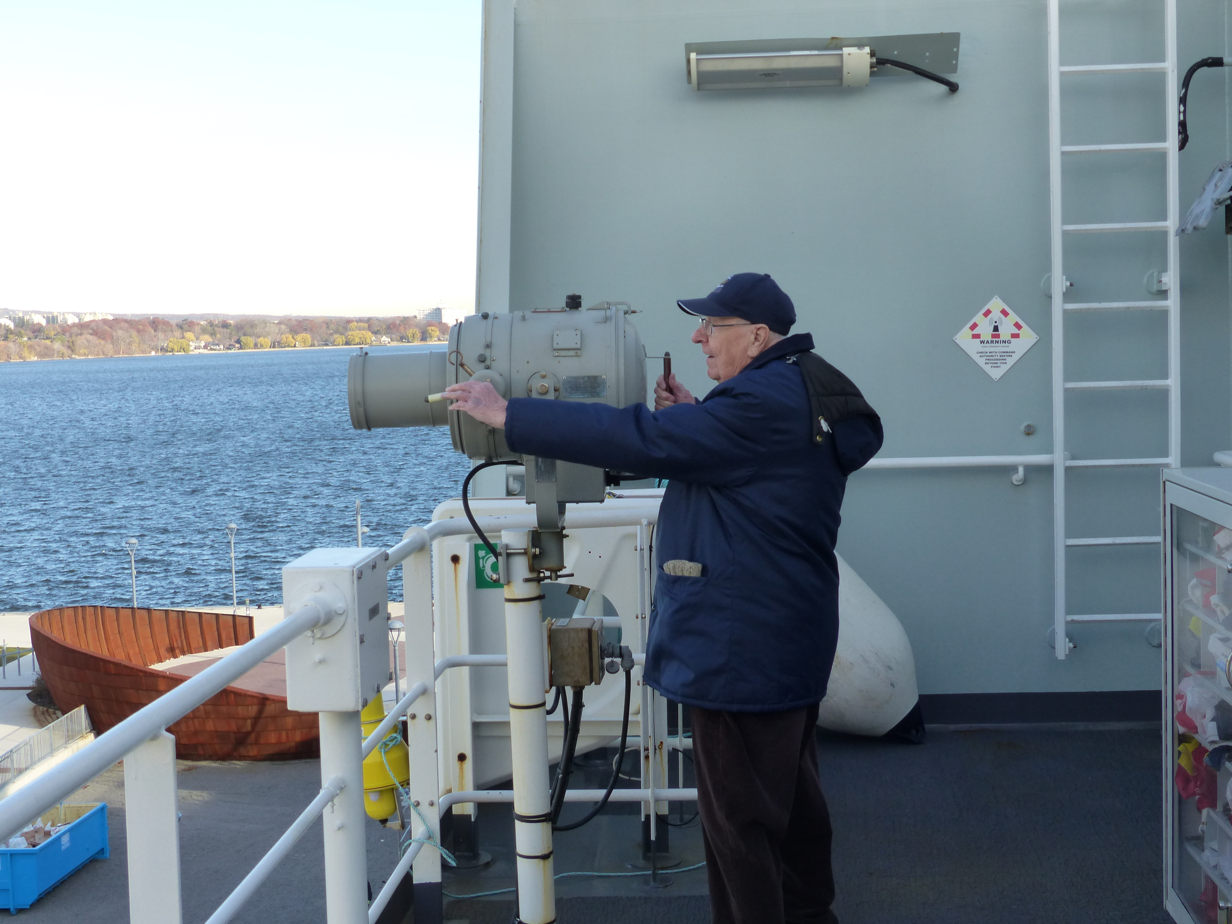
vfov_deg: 29.7
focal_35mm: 49
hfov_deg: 38.9
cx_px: 616
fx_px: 1744
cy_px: 462
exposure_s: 1/250
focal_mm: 8.7
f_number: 4
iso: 160
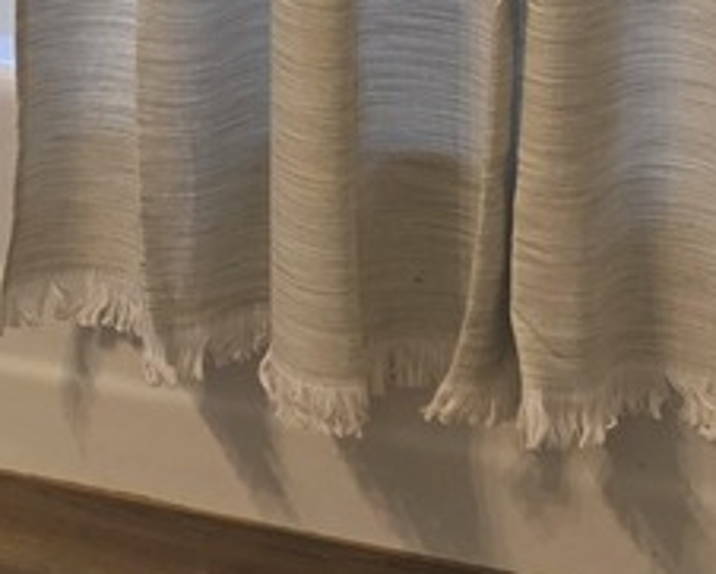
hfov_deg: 11.7
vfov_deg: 9.3
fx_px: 3032
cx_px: -817
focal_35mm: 143
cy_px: -920
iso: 50
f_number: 1.7
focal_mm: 6.3
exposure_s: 1/60
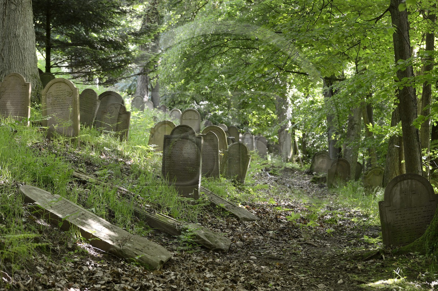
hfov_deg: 23.7
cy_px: 139
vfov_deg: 15.9
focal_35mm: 86
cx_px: 221
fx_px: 1046
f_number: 5
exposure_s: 1/100
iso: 800
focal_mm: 82
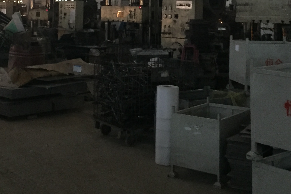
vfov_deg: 20.4
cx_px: 136
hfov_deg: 31.4
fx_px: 517
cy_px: -14
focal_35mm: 64
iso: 640
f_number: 2.2
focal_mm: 4.15
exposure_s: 1/17
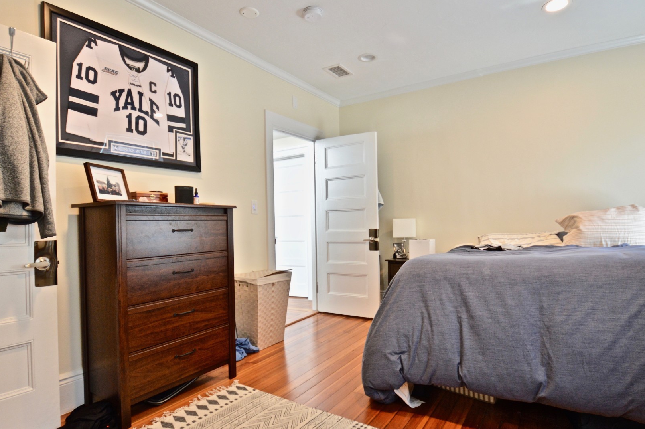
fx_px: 340
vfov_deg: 64.4
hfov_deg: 87.0
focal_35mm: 19
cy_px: 231
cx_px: 327
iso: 400
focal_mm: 10
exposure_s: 1/40
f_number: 3.5
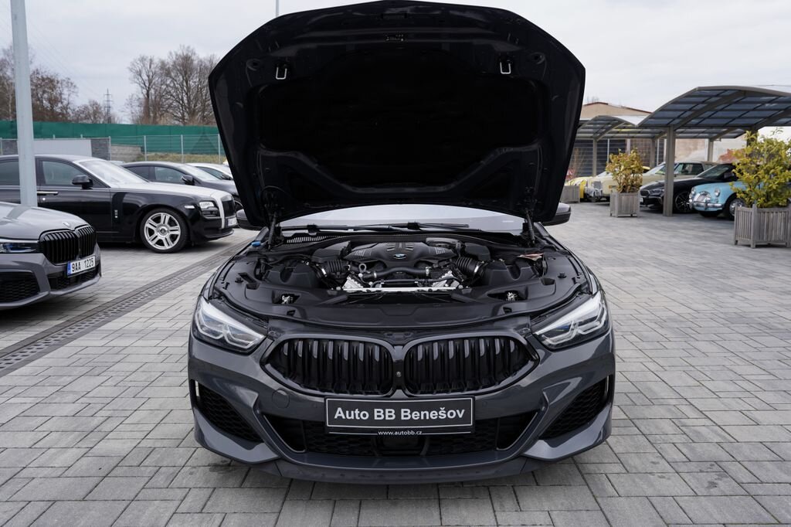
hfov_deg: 63.7
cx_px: 396
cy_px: 264
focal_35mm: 29
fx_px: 637
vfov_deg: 44.9
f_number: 5
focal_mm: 29
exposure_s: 1/100
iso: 100
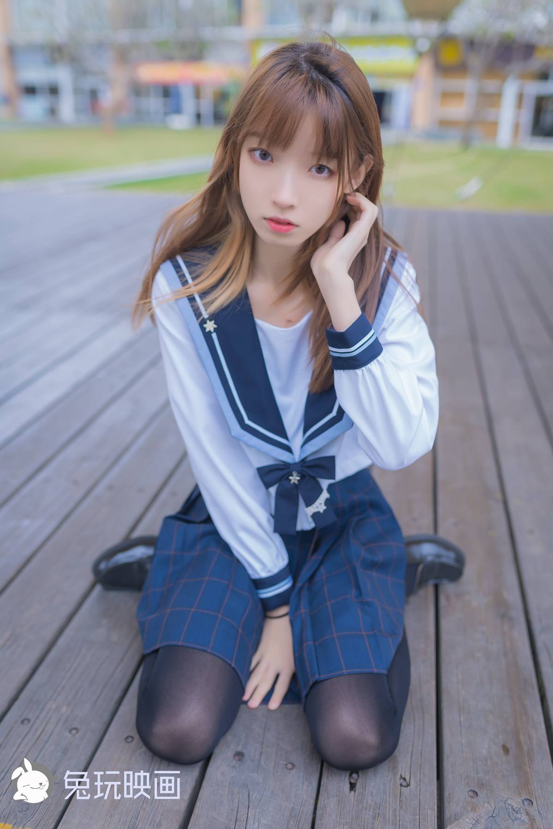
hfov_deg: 37.9
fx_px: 806
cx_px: 276
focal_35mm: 35
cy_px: 414
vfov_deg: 54.4
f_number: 2
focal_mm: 35
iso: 100
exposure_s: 1/320
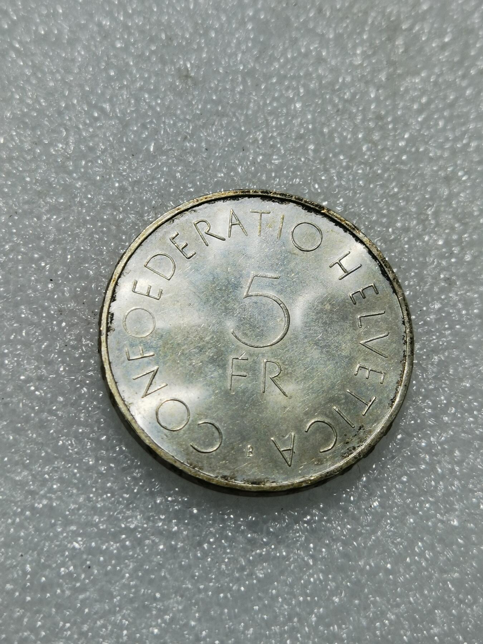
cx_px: 242
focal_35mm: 66
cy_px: 322
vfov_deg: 29.4
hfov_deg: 22.3
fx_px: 1228
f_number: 1.9
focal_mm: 6.67
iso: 50
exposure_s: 1/101
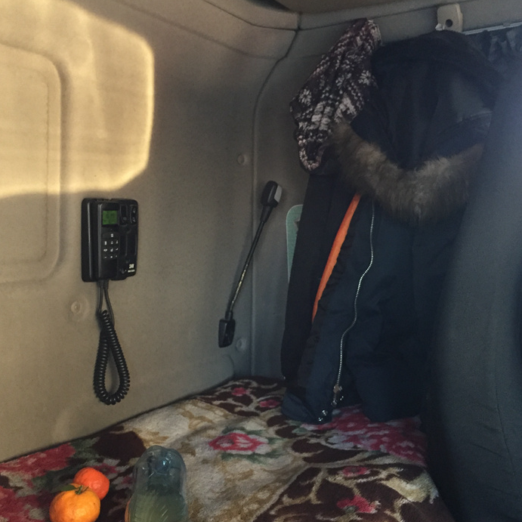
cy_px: 247
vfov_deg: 43.8
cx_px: 236
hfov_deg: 43.8
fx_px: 648
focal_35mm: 38
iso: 250
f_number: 2.2
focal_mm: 4.15
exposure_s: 1/25
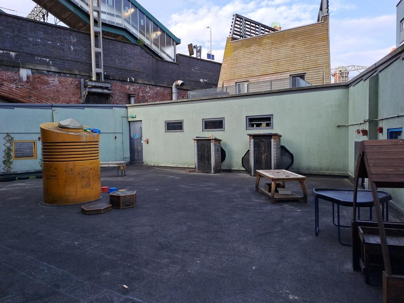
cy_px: 152
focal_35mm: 25
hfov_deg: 69.4
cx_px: 202
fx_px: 292
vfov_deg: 54.9
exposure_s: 1/391
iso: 32
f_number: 1.8
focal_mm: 4.65
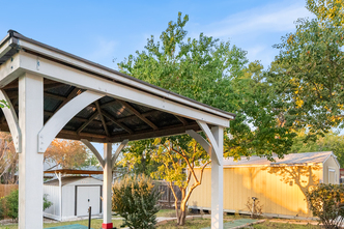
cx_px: 164
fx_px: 258
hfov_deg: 67.4
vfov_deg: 45.7
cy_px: 180
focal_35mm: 27
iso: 2500
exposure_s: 1/1000
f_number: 4
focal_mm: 14
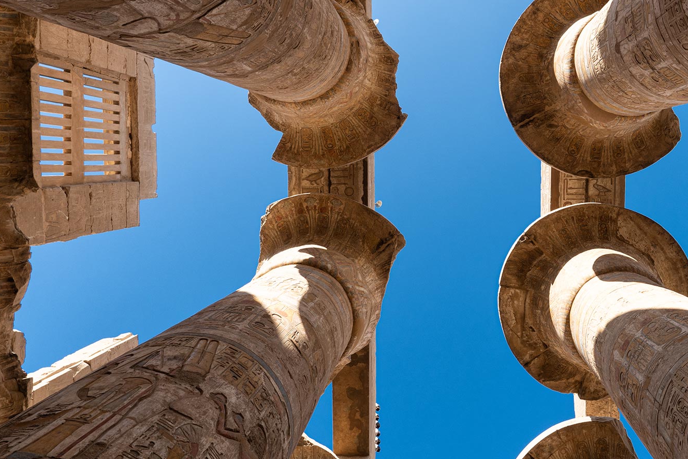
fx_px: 512
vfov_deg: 47.9
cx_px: 470
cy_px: 178
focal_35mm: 27
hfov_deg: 65.6
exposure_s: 1/100
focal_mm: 11
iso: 100
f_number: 8
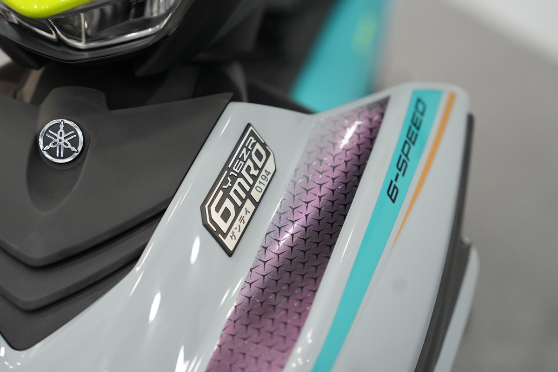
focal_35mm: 63
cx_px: 279
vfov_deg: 21.6
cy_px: 186
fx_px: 976
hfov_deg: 31.9
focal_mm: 63
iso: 1250
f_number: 2.8
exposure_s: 1/320
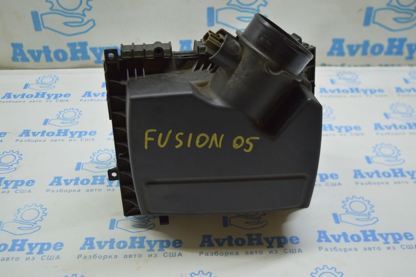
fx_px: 485
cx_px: 213
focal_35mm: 42
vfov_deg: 31.8
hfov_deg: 46.4
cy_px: 137
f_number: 4
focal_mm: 26
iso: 400
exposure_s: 1/60
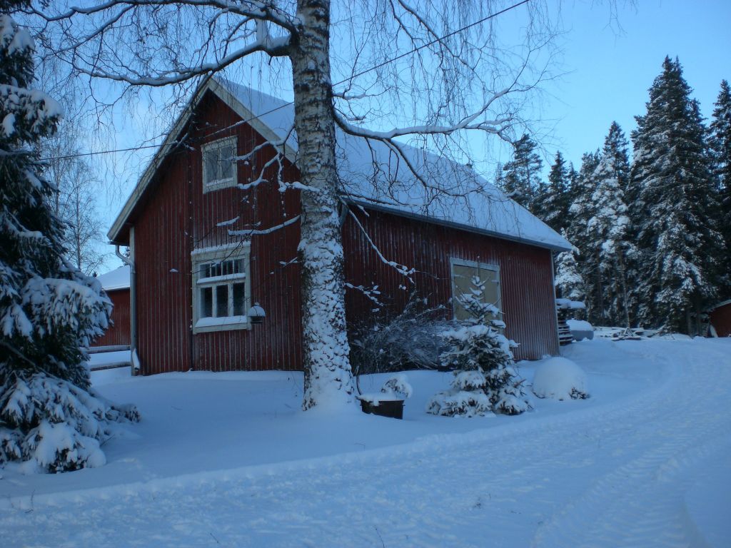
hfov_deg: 49.0
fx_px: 802
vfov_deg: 37.7
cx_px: 366
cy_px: 274
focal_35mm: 38
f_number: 3.1
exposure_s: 1/200
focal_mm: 6.3
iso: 50
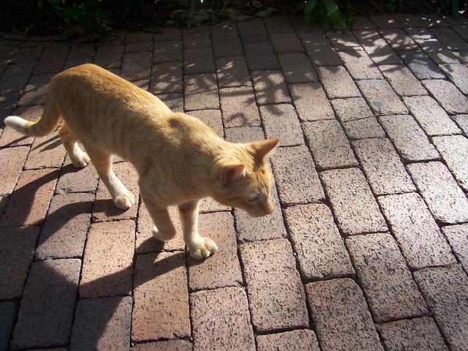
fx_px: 487
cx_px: 234
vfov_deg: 39.7
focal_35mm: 36
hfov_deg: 51.4
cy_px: 176
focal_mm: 6
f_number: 3
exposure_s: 1/250
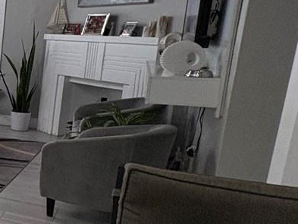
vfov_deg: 25.7
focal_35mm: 57
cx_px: -236
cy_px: 121
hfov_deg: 21.7
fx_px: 491
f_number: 2.2
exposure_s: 1/120
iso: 320
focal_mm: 2.22
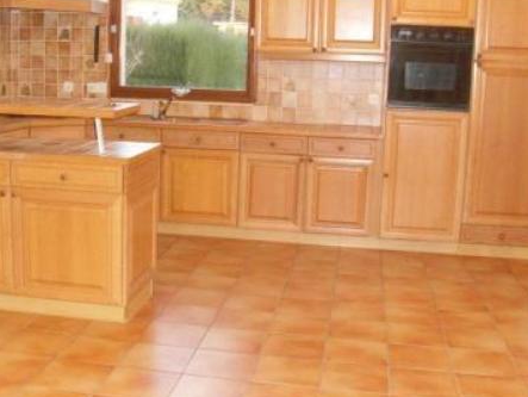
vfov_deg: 30.3
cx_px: 236
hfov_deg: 39.6
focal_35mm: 48
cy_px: 167
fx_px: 733
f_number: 3
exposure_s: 1/45
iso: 320
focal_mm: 6.3
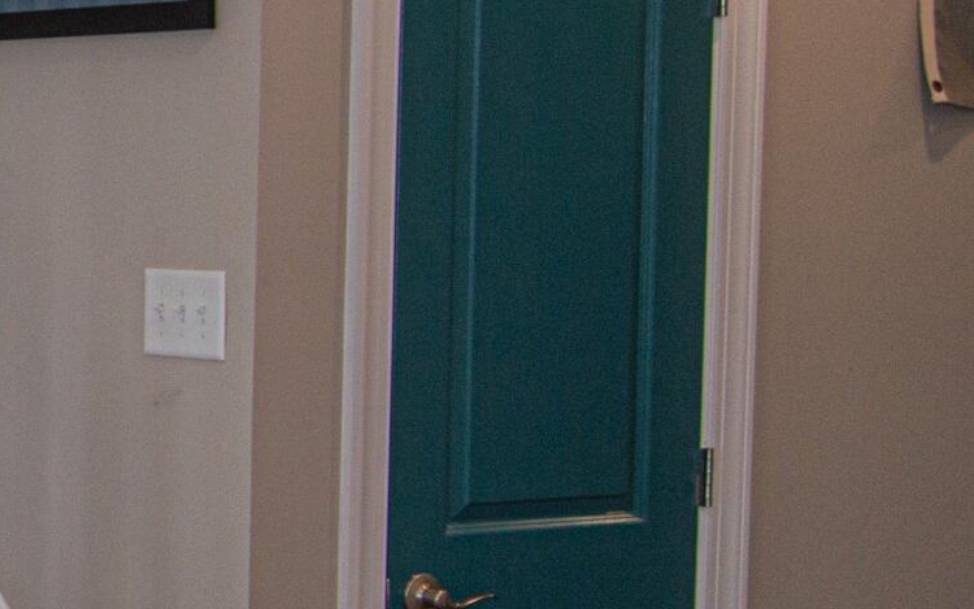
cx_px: -840
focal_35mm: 110
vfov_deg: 11.9
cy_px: 408
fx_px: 2920
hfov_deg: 15.8
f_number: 4.5
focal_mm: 18
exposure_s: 1/100
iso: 200
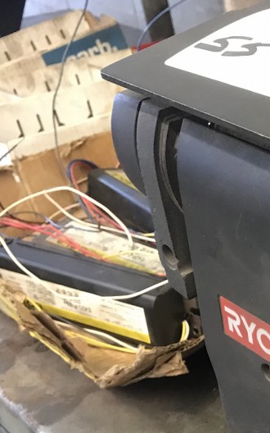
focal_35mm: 60
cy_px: 273
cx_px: 423
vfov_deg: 33.8
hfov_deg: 18.7
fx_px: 706
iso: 100
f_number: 1.8
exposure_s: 1/15
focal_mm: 3.99
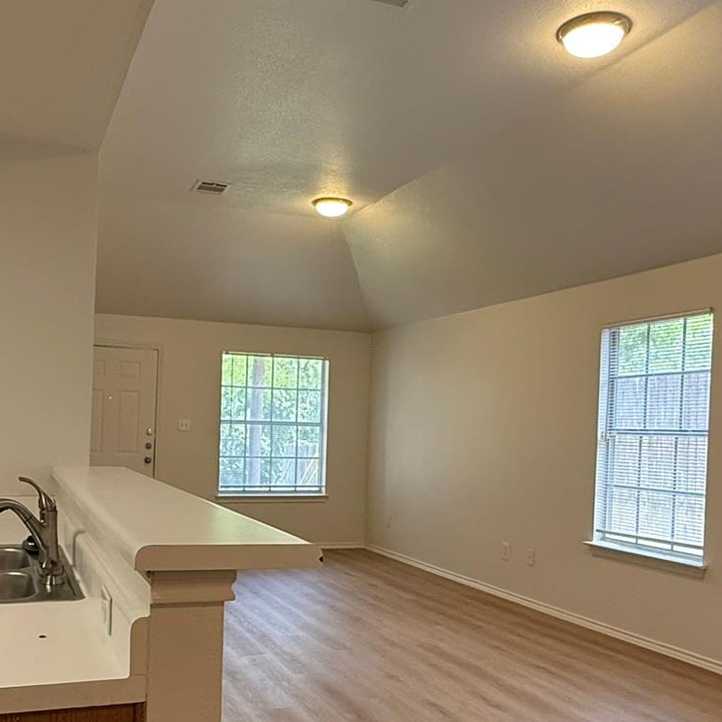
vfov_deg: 48.1
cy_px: 437
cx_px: 283
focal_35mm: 34
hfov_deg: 48.1
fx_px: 802
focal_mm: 2.22
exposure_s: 1/120
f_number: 2.2
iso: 200
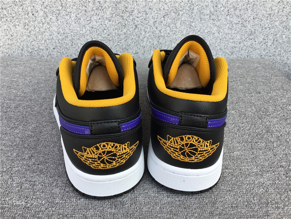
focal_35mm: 31
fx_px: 261
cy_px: 110
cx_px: 146
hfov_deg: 58.4
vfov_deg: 45.4
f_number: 2.4
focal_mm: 3.3
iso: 25
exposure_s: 1/144
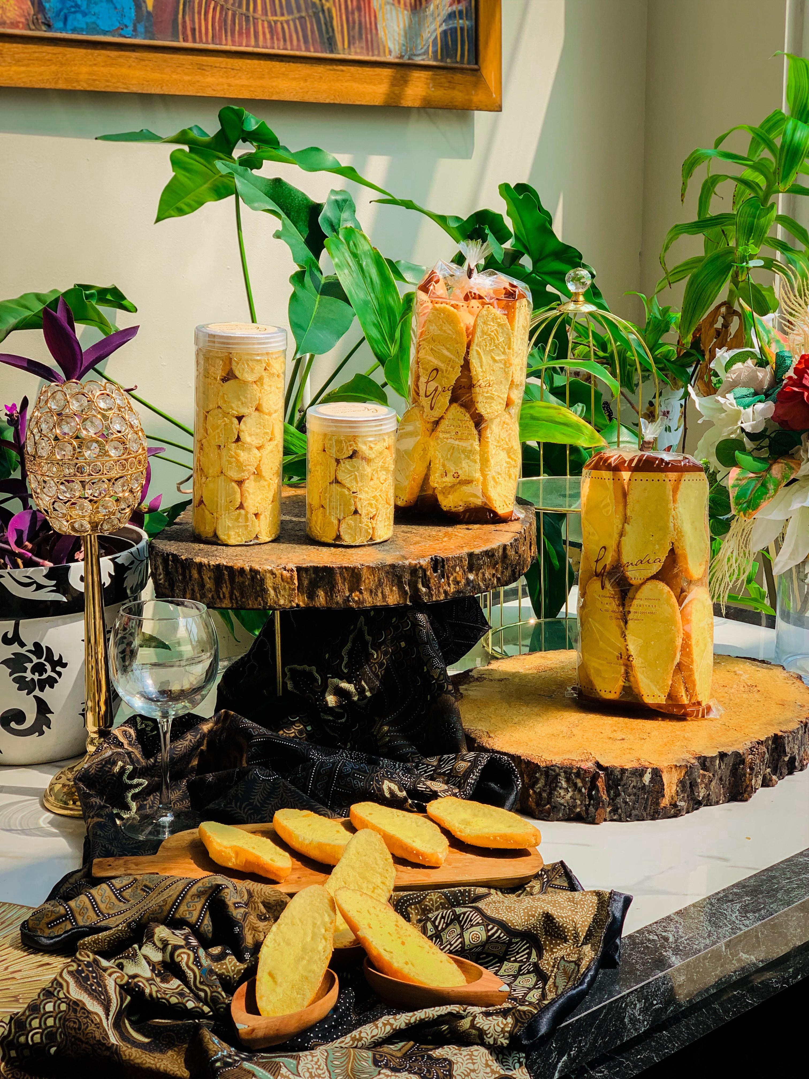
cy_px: 540
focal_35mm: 52
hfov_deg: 28.0
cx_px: 404
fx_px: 1620
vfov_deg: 36.8
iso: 16
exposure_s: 1/710
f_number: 2.4
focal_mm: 6
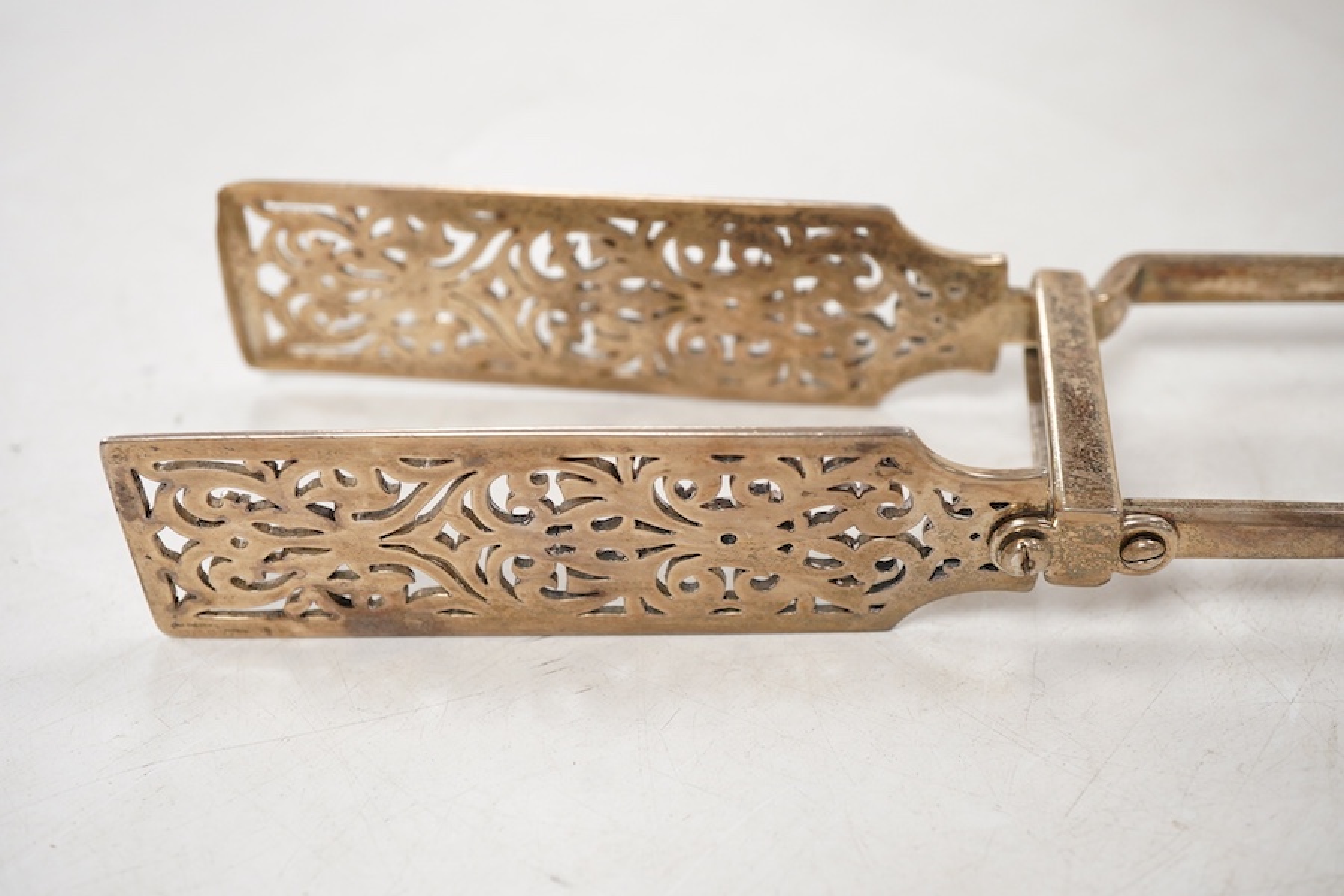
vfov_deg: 29.9
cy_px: 448
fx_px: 1680
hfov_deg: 43.6
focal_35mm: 45
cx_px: 672
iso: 1250
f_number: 8
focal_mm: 30
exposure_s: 1/125
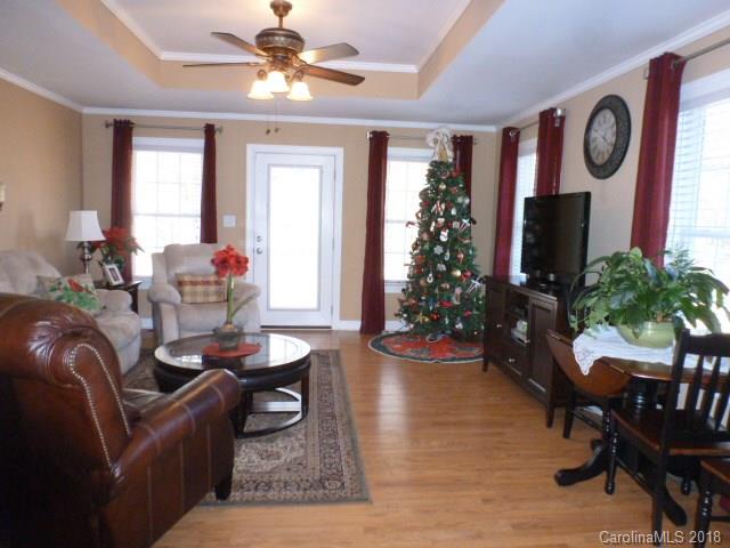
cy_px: 274
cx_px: 365
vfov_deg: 56.8
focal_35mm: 24
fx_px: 506
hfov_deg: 71.6
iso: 800
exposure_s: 1/60
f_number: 3.3
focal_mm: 4.3
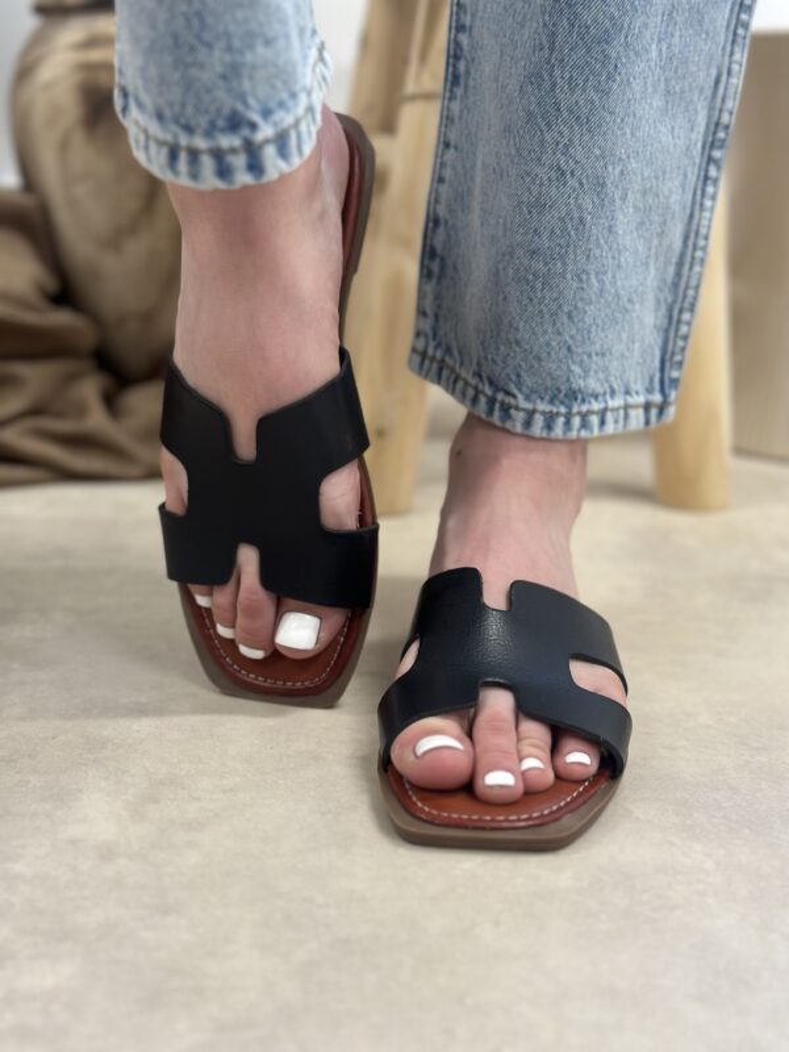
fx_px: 1459
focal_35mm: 48
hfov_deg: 30.3
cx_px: 394
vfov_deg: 39.7
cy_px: 526
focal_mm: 6.86
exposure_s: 1/50
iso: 125
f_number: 1.78
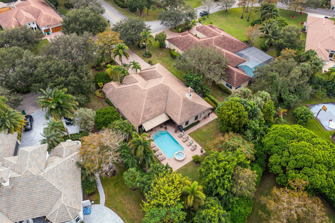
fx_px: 260
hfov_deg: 65.5
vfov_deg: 46.4
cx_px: 168
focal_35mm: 28
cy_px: 112
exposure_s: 1/120
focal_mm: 10.26
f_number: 4.5
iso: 100
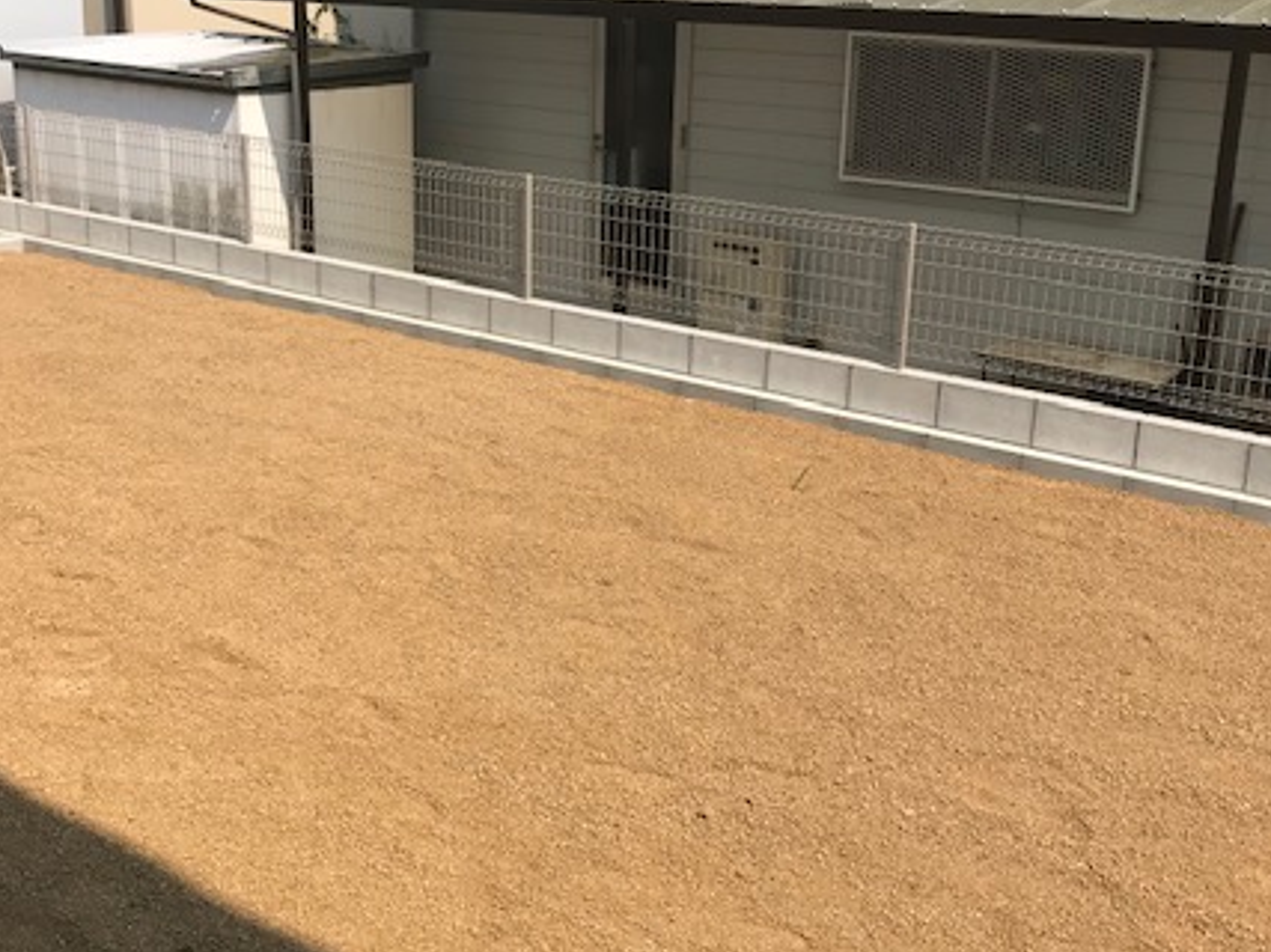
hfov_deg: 44.8
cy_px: 405
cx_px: 613
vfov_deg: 34.3
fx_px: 1542
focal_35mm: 42
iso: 20
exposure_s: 1/2660
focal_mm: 3.99
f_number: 1.8
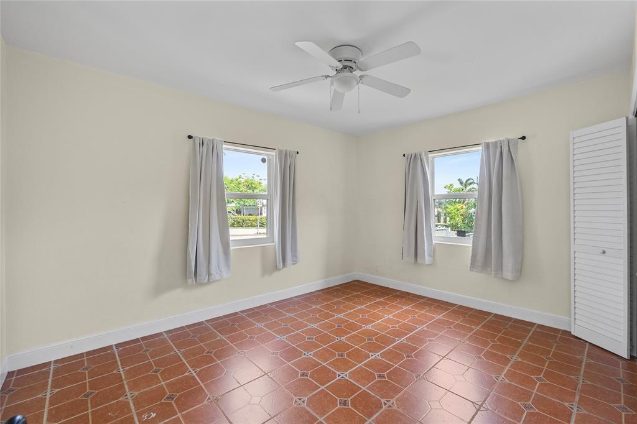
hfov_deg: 100.4
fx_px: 265
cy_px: 212
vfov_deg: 77.3
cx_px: 318
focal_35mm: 15
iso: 320
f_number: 5
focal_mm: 10
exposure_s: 1/15
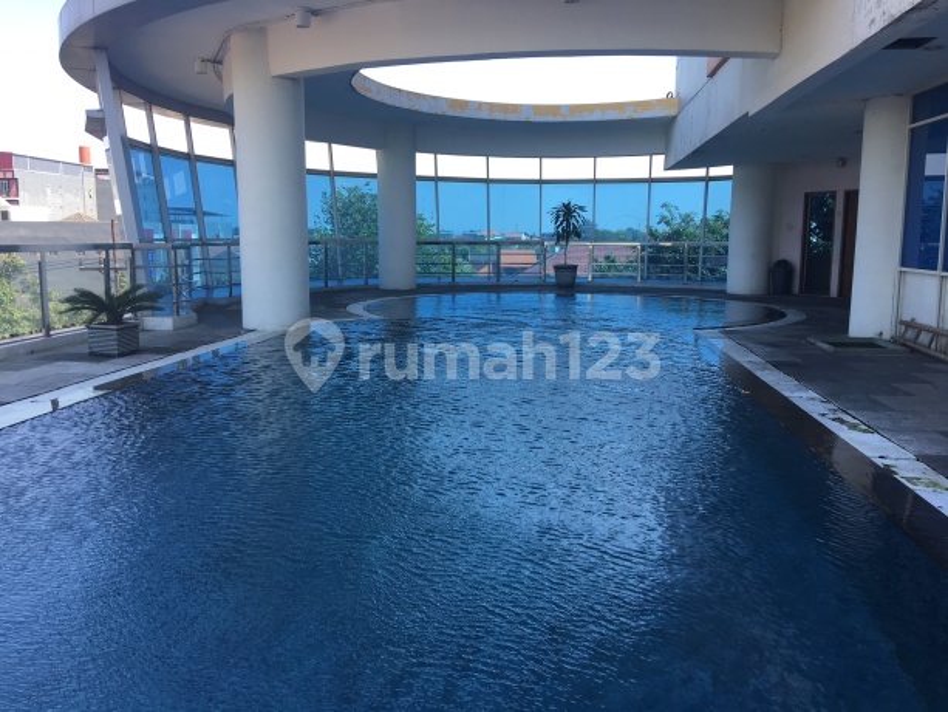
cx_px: 474
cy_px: 356
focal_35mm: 29
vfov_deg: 48.2
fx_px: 794
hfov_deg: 61.6
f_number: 2.2
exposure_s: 1/330
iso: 25
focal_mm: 4.15
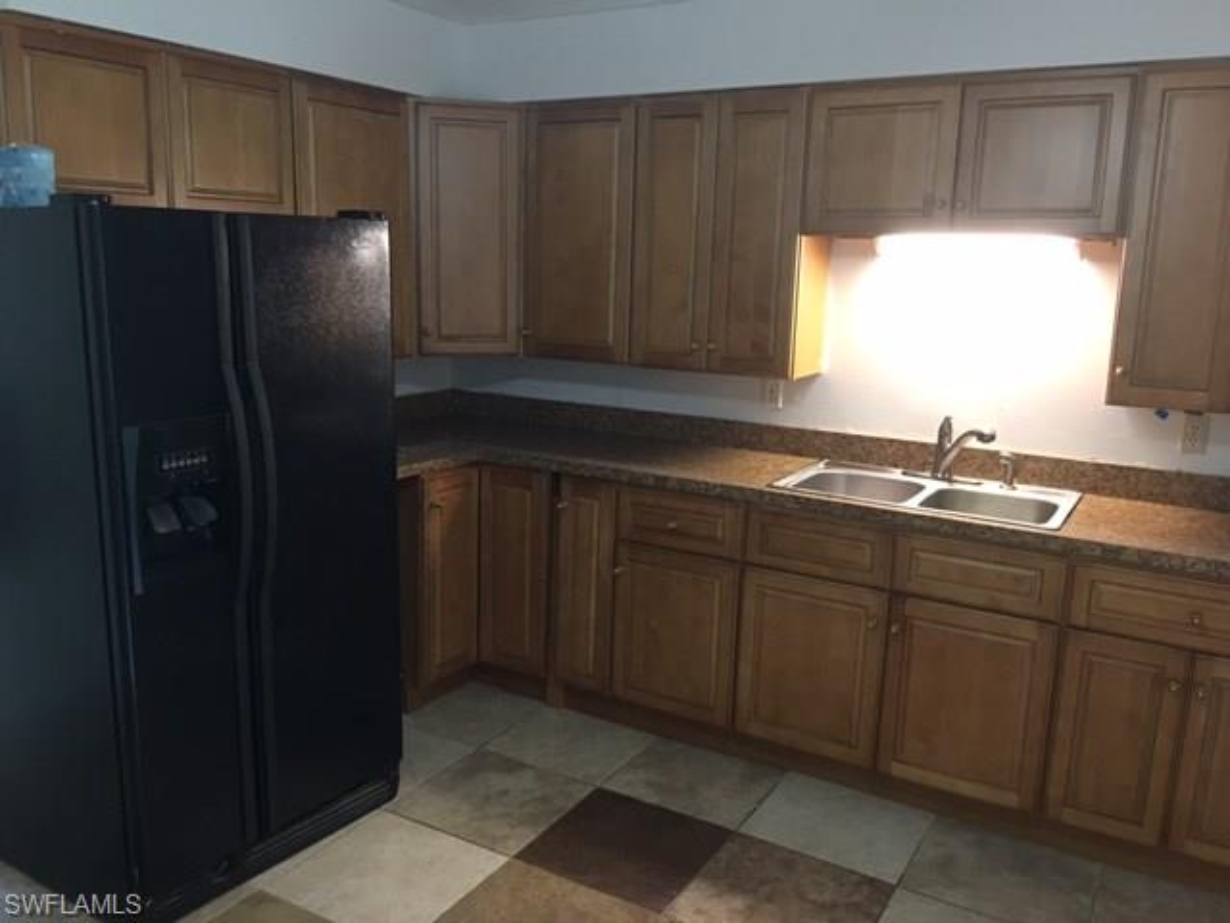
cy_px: 462
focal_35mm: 29
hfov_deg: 61.7
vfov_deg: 48.2
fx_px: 1030
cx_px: 615
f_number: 2.2
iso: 100
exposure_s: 1/15
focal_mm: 4.15
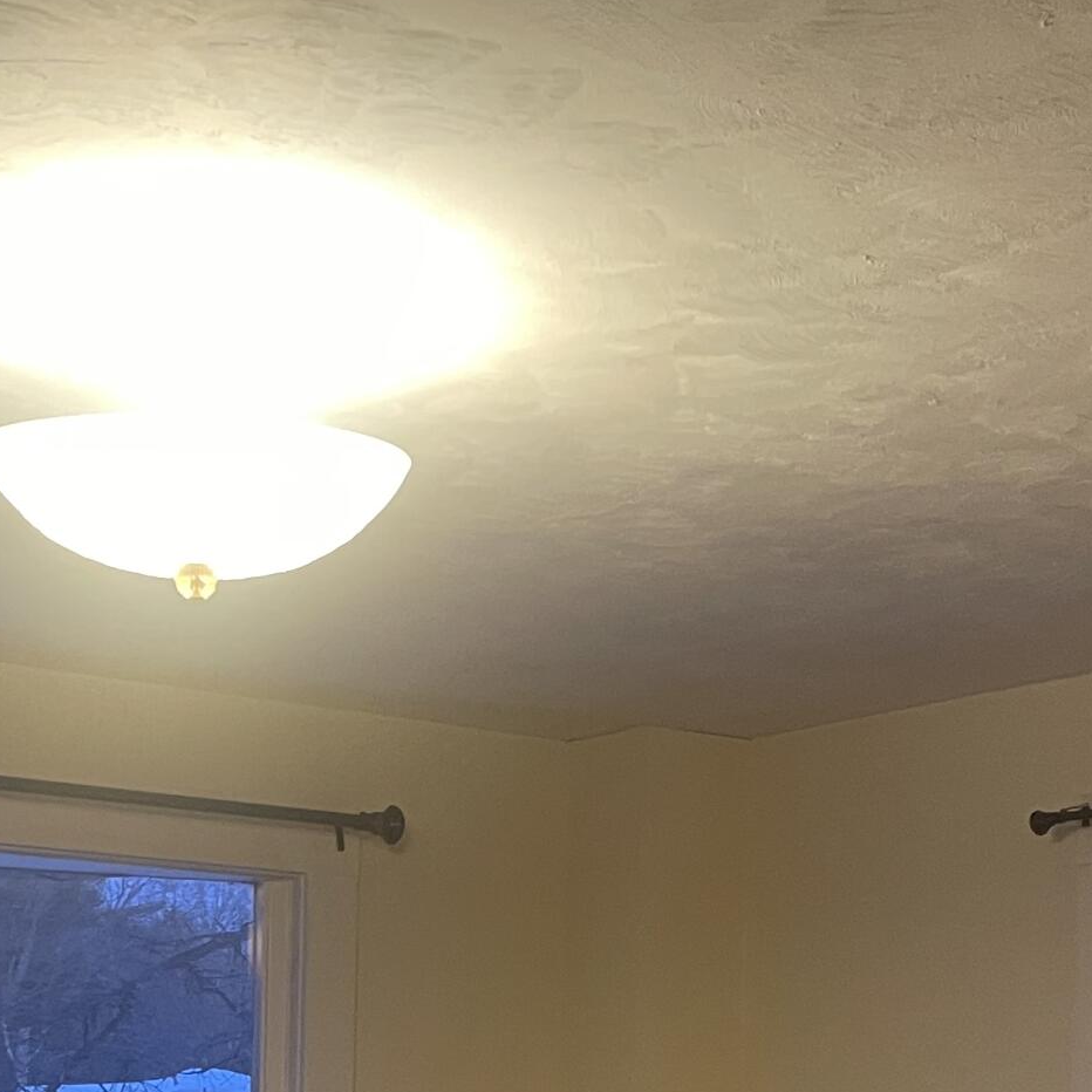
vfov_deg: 21.8
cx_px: 527
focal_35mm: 74
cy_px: 1265
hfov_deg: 23.4
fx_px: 2641
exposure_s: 1/60
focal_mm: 4.2
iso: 200
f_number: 1.6
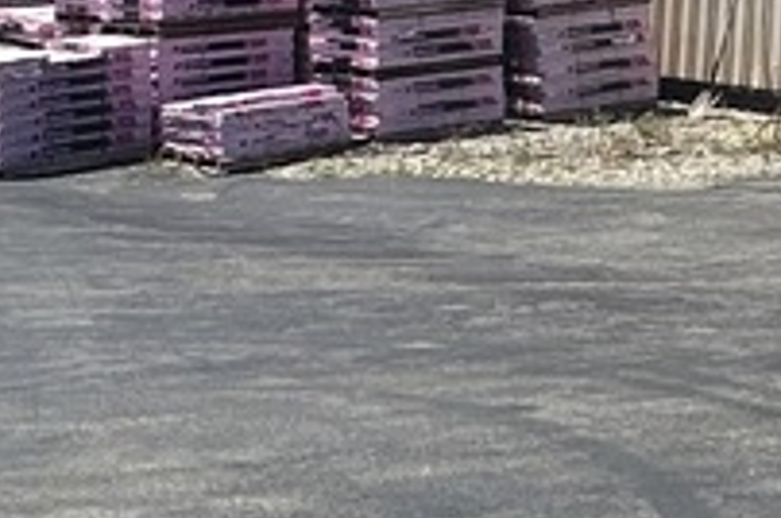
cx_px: 1233
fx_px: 2253
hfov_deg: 17.3
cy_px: -356
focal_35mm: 104
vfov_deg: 12.2
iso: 50
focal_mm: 2.22
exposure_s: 1/2398
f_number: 2.2
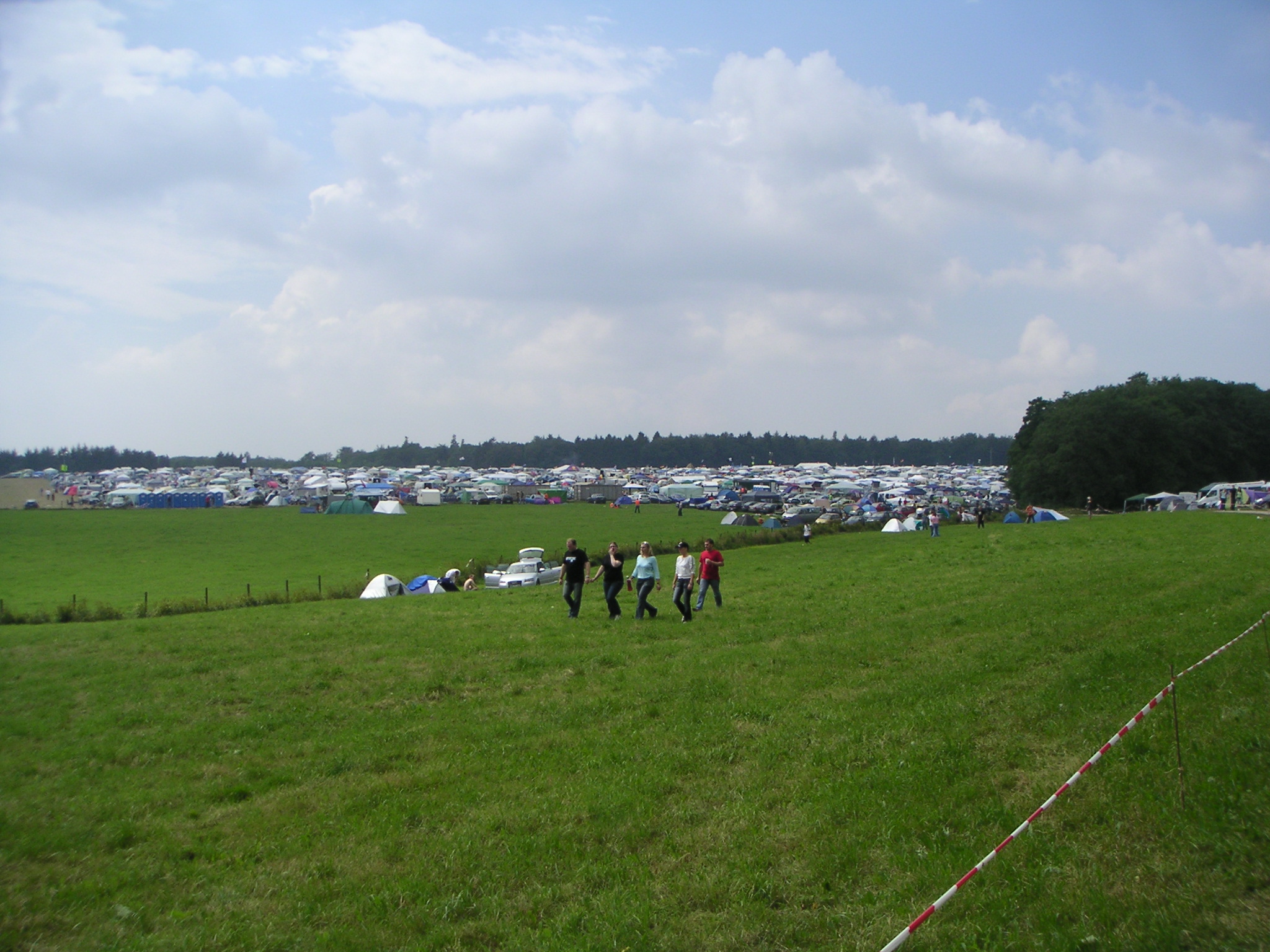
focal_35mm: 38
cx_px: 635
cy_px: 476
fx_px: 1394
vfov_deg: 37.7
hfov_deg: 49.0
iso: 50
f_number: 6.7
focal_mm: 6
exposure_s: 1/180
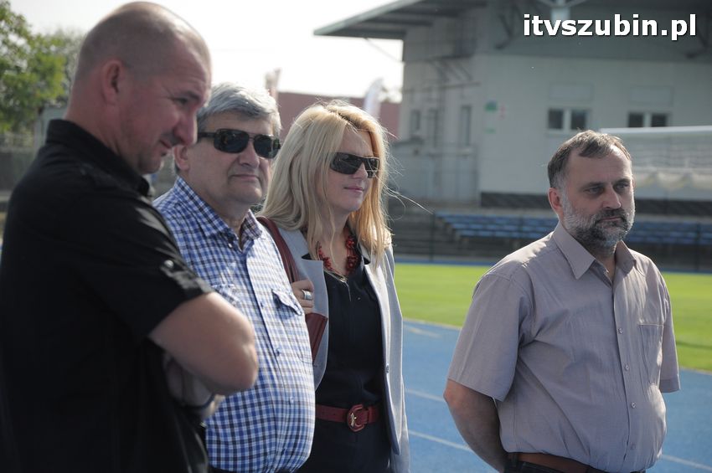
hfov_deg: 13.1
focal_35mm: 158
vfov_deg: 8.7
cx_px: 356
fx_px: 3112
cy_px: 236
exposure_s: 1/800
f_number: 7.1
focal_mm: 105
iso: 400
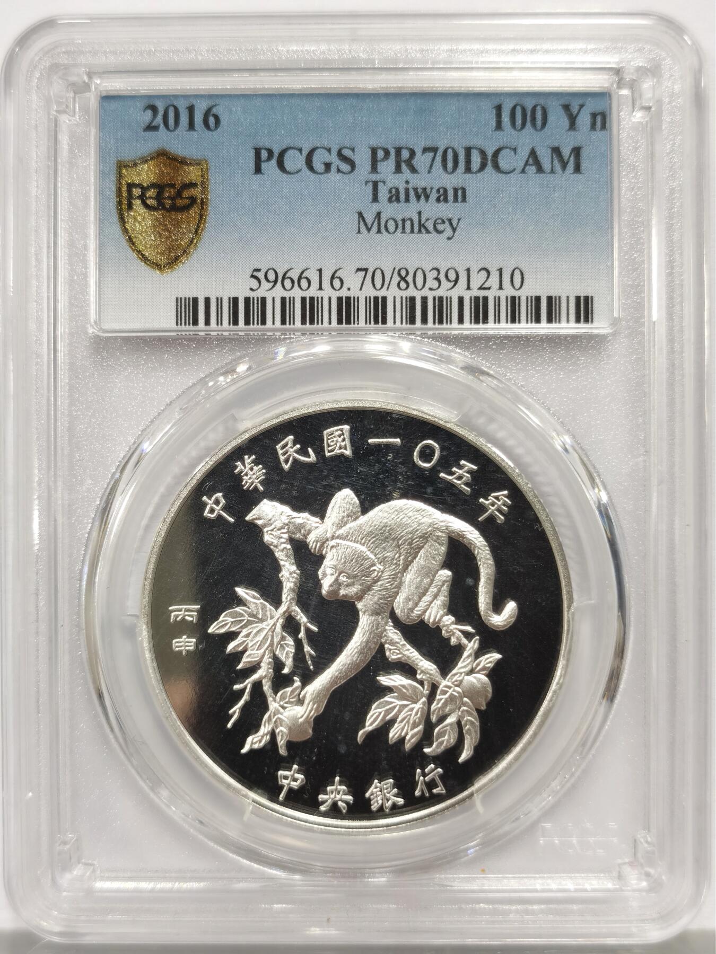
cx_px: 358
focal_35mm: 54
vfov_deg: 35.5
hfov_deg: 27.0
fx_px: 1489
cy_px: 477
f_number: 16
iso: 125
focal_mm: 5.56
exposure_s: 1/100
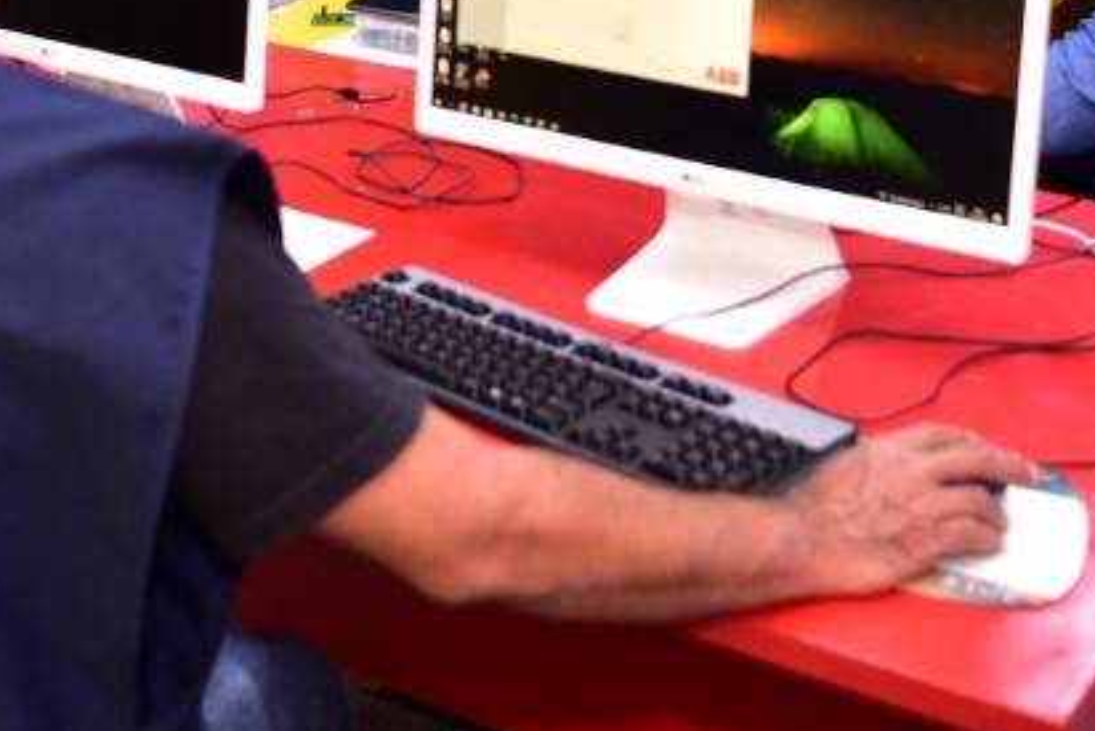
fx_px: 2039
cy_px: -231
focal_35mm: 67
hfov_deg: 29.9
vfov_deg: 18.8
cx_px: 367
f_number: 3.2
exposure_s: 1/200
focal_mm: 24
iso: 1600
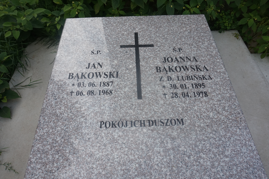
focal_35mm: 24
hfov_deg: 73.8
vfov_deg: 53.1
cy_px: 90
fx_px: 179
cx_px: 134
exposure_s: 1/160
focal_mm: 16
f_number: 11
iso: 400
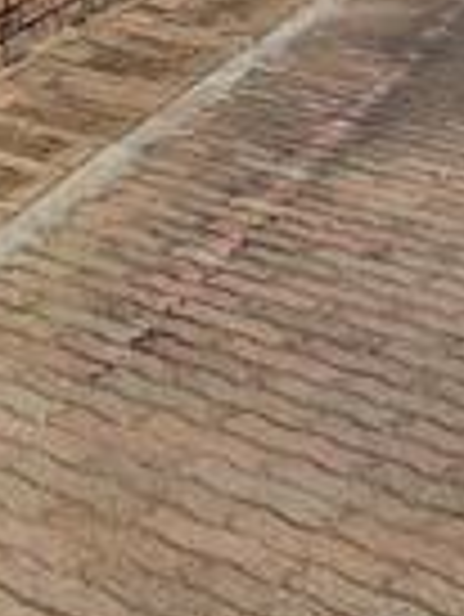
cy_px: -252
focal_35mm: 76
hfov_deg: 12.8
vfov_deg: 22.1
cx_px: -761
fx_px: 1356
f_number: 2.2
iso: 50
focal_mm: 2.2
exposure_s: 1/295
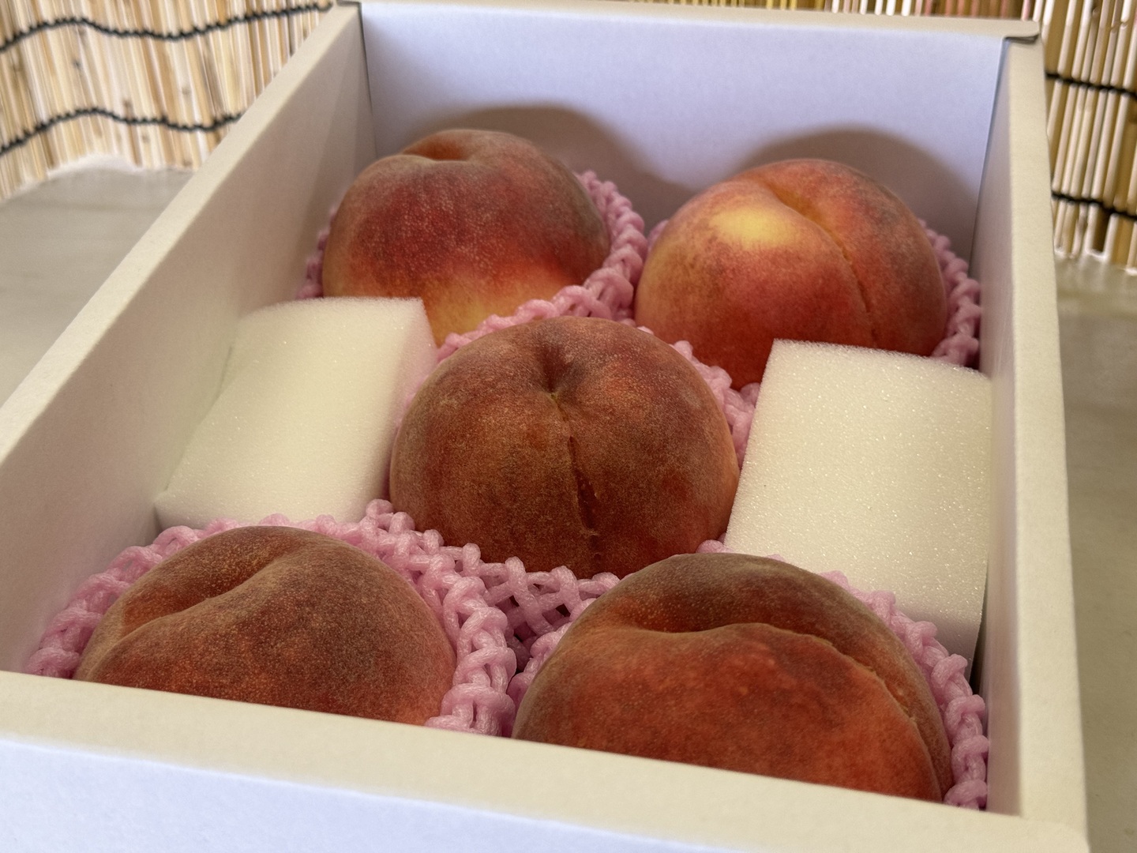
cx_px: 568
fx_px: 1577
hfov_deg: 39.7
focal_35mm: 48
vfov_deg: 30.3
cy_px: 426
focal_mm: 6.76
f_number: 1.78
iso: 100
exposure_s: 1/50
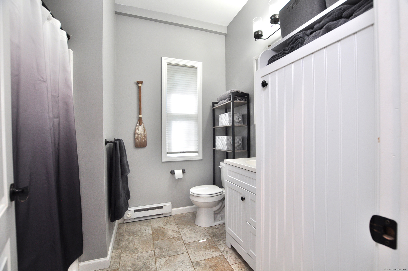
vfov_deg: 77.2
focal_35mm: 15
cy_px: 136
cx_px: 204
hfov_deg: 100.5
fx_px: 170
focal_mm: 10
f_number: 5
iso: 500
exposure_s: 1/40
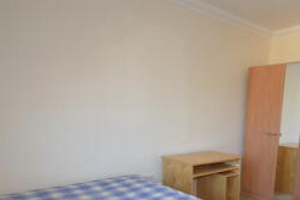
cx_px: 218
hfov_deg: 60.8
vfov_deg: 42.2
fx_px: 242
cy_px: 170
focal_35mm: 29
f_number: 4
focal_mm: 10
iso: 500
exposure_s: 1/60
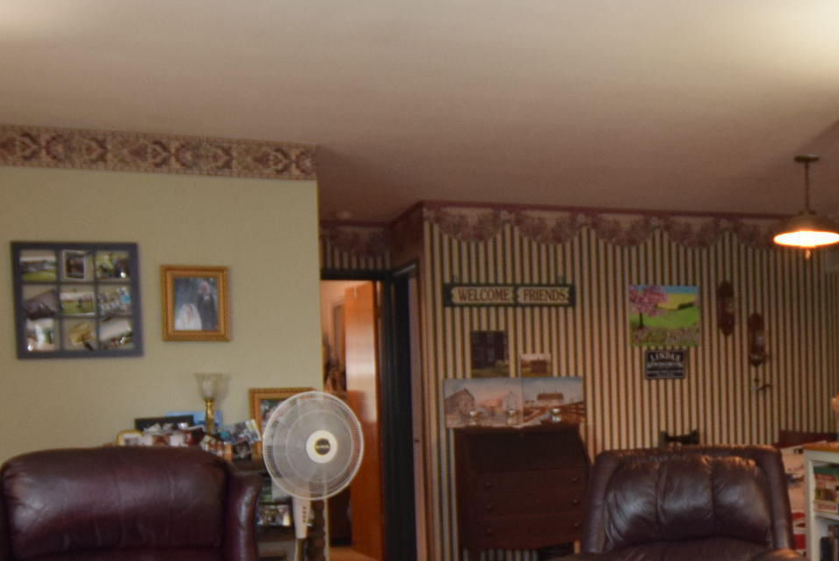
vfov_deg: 28.1
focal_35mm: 47
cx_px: 639
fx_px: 1096
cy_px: 442
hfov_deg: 40.6
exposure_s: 1/60
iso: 800
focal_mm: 10
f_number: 4
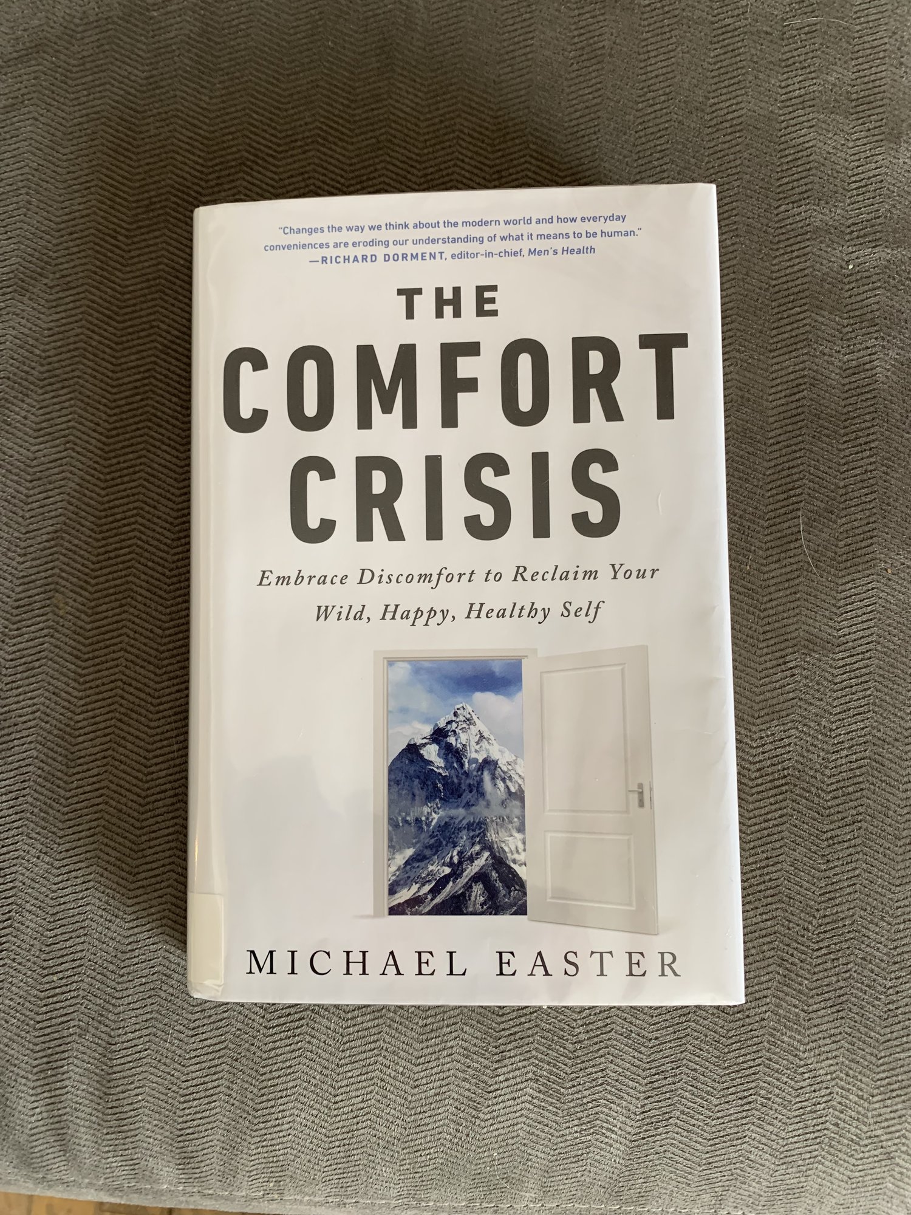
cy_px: 608
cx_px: 456
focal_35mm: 26
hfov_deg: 53.1
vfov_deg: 67.3
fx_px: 912
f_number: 1.8
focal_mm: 4.25
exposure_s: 1/60
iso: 160
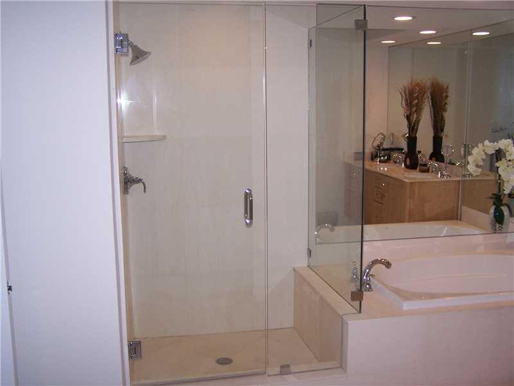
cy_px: 193
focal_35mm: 38
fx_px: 564
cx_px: 257
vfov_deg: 37.7
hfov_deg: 49.0
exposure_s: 1/60
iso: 140
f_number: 2.8
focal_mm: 6.3
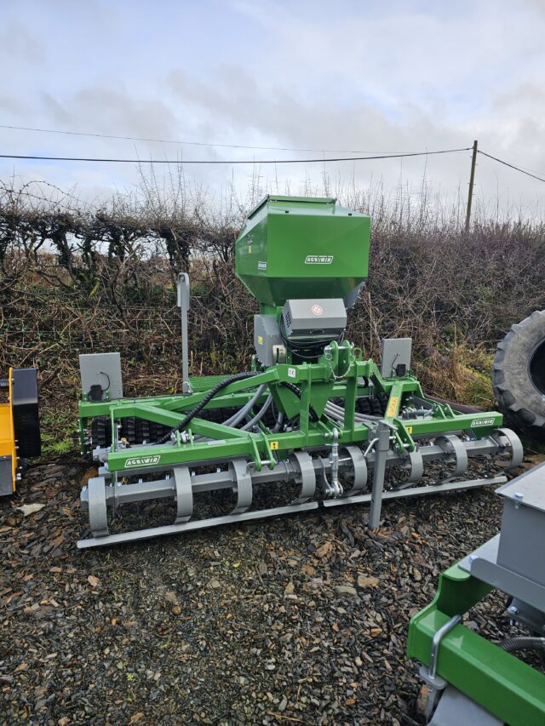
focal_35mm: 23
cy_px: 363
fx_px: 483
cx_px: 272
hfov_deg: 58.9
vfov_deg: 73.9
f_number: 1.7
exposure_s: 1/257
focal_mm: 6.3
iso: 10
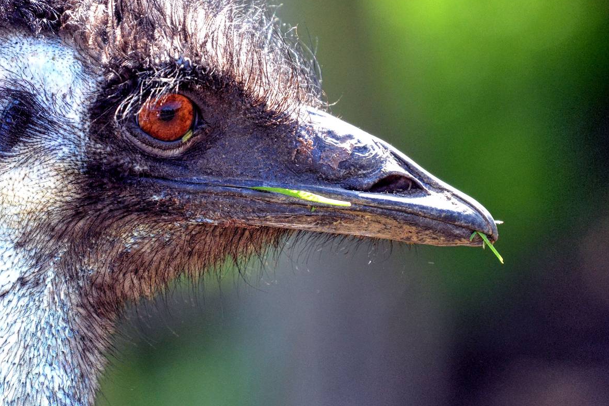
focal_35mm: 471
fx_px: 7969
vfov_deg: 2.9
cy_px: 137
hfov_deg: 4.4
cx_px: 222
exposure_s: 1/500
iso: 1800
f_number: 6
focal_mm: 230
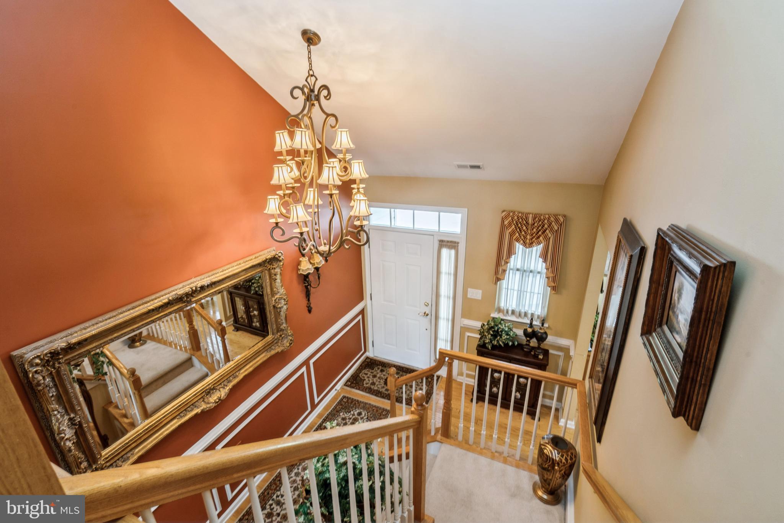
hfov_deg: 96.7
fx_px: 348
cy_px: 262
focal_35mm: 16
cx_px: 392
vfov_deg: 73.7
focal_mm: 16
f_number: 11
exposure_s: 1/3
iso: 200
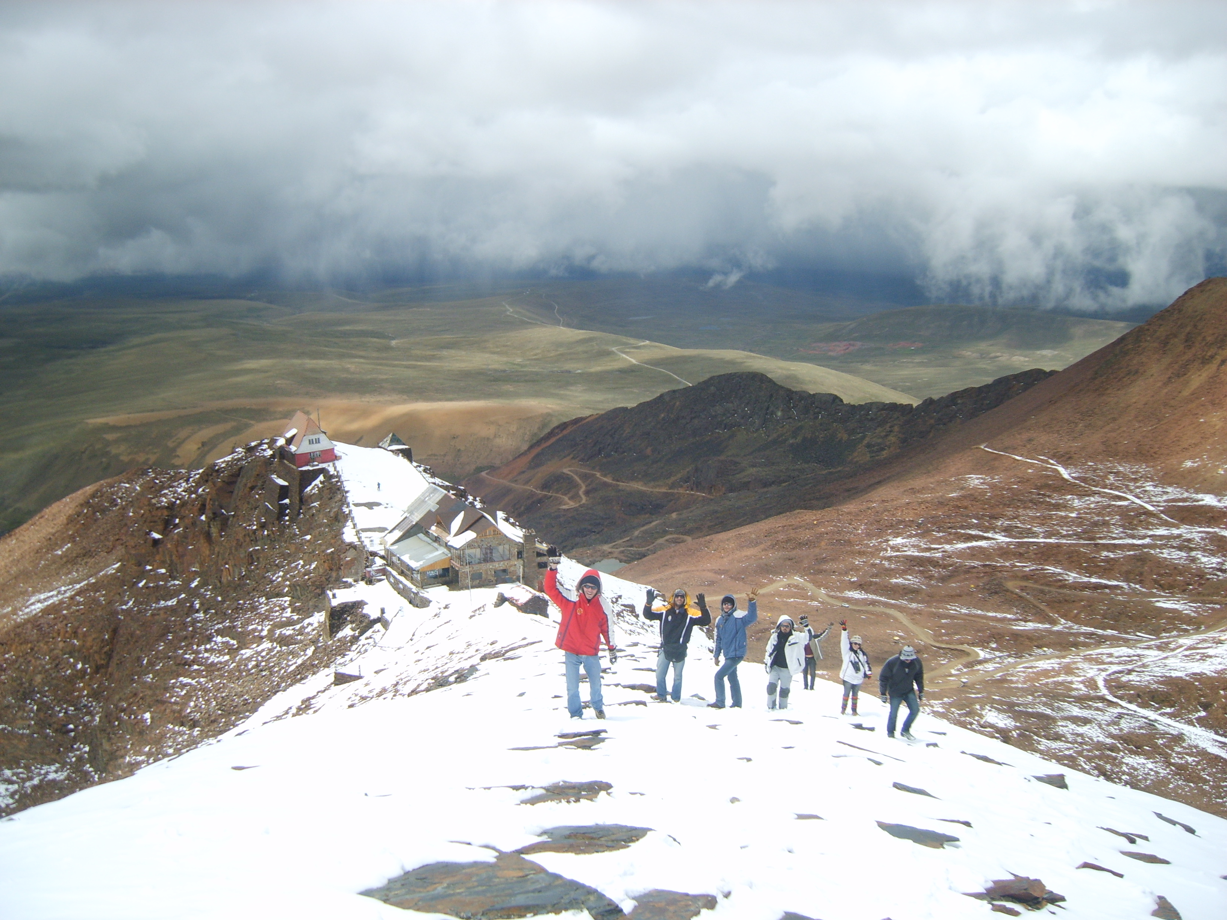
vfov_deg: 40.7
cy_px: 460
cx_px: 614
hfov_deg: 52.6
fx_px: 1241
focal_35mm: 35
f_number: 7.1
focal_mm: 7.4
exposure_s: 1/350
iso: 50
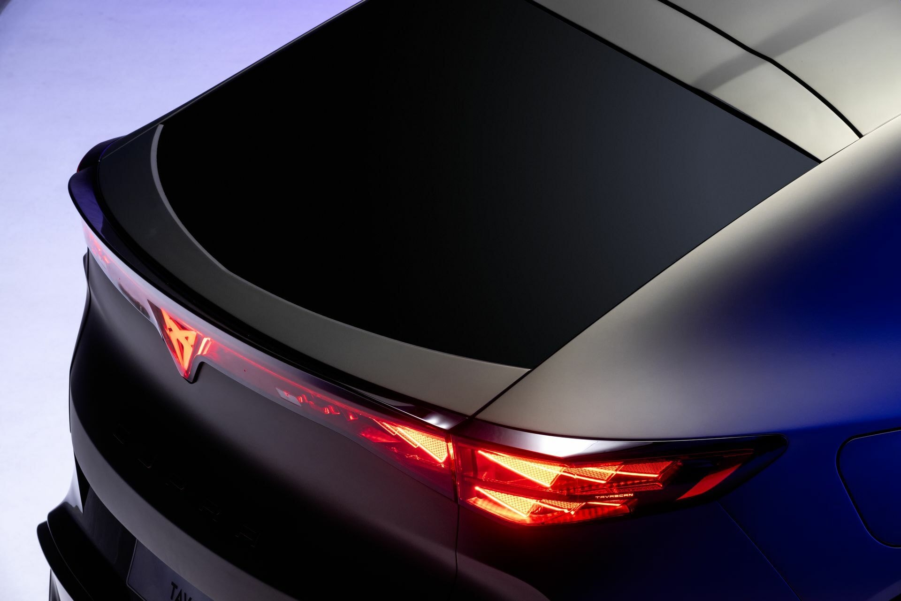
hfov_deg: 10.3
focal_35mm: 200
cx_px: 450
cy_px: 300
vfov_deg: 6.9
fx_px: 5005
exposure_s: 1/2.5
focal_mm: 200
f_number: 16
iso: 1000
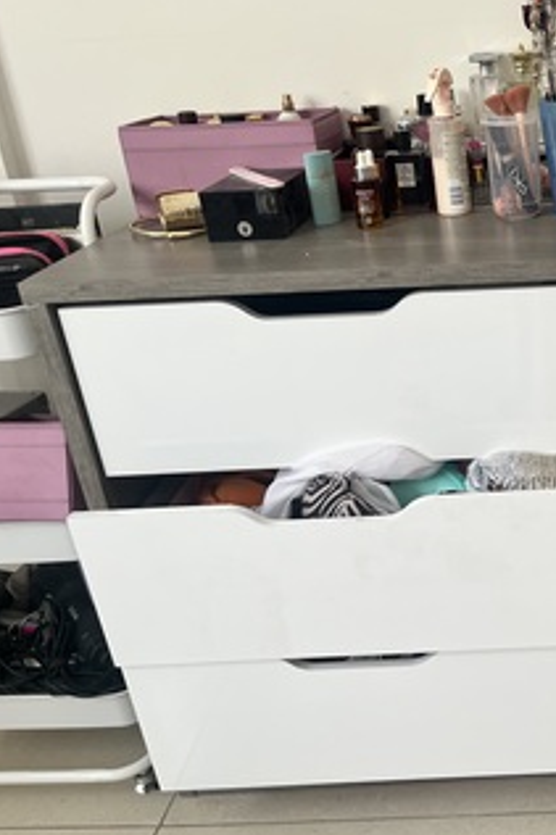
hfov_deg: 31.2
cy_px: 399
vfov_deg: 49.6
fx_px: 904
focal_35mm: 39
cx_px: 578
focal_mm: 5.1
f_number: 1.6
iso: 125
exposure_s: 1/121
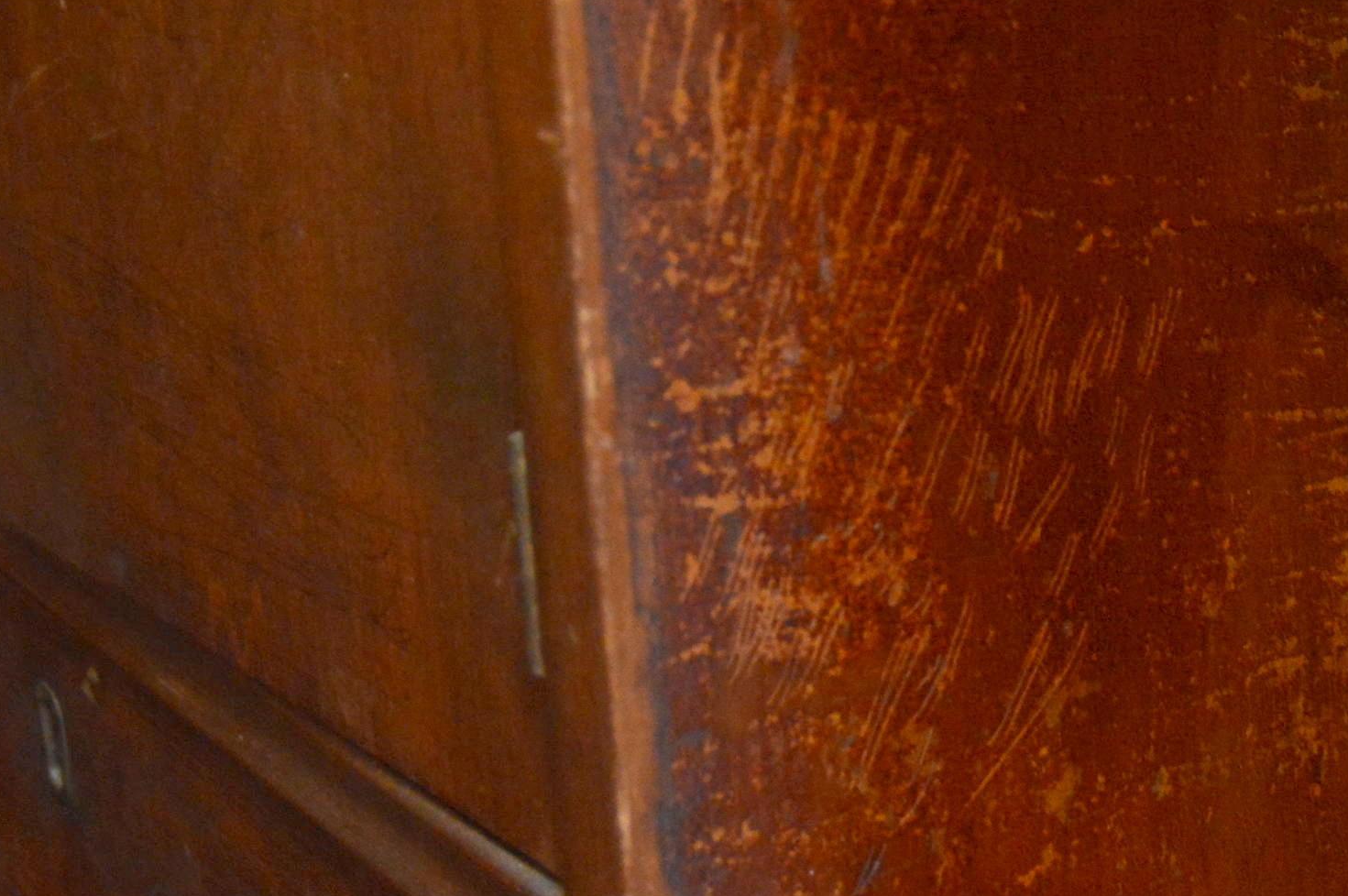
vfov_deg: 14.8
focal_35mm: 92
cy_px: 350
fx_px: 3442
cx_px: 1255
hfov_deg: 21.6
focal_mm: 30
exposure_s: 1/80
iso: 3200
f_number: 4.2
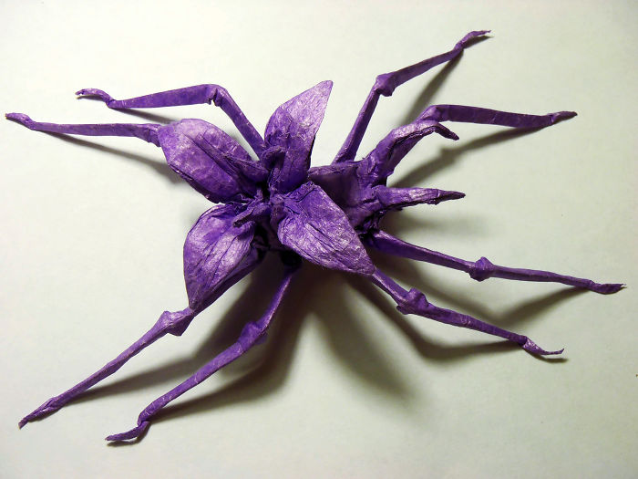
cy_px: 240
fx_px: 700
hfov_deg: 49.0
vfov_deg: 37.7
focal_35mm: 38
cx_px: 319
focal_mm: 6.83
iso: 200
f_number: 4.6
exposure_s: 1/30
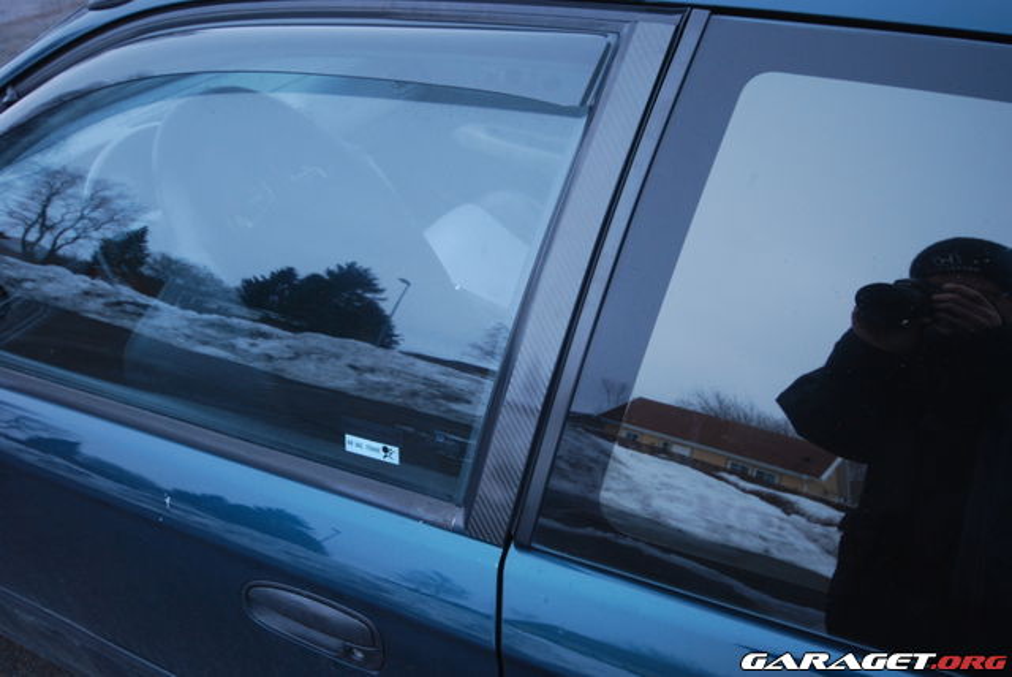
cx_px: 506
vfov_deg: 43.7
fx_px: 844
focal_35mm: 30
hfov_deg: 61.9
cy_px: 338
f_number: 5.6
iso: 400
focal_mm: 20
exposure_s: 1/5
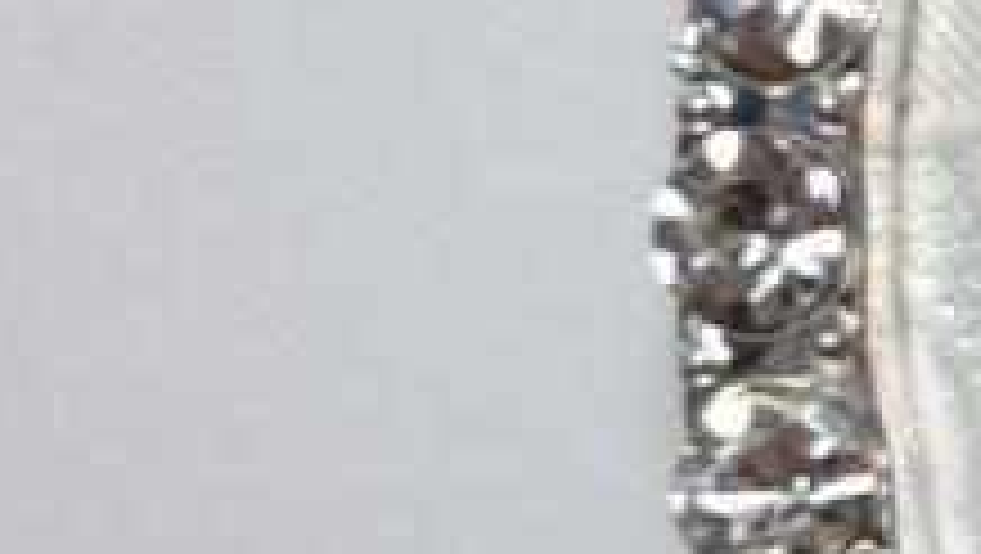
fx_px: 4321
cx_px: 2394
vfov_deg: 7.3
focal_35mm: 166
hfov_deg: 10.9
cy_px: 284
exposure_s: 1/50
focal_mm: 4.3
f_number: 2.4
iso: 50
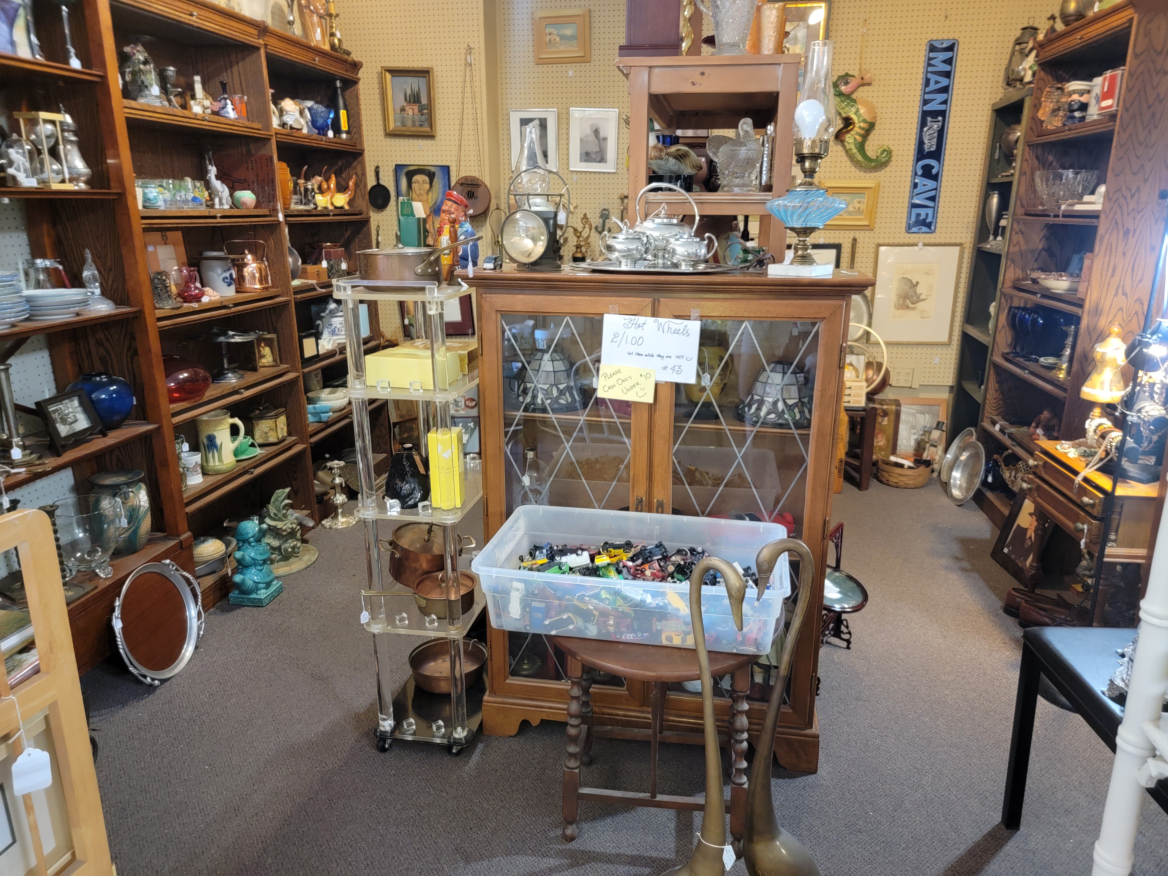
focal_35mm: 24
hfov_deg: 71.6
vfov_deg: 56.8
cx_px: 584
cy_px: 438
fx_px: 810
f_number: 1.8
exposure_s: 1/30
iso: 500
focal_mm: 6.7
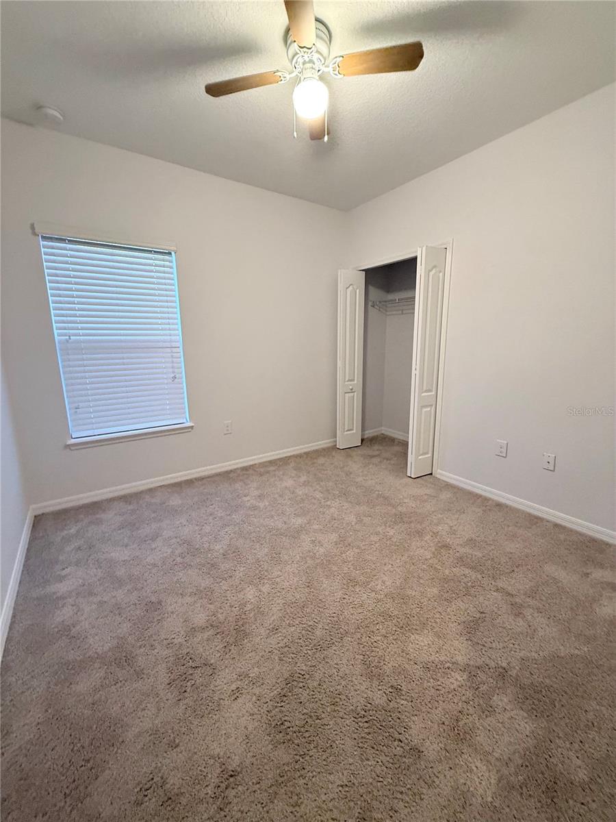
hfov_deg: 85.7
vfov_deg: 102.1
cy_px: 411
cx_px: 308
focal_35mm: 14
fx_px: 332
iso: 320
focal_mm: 2.22
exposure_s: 1/60
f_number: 2.2
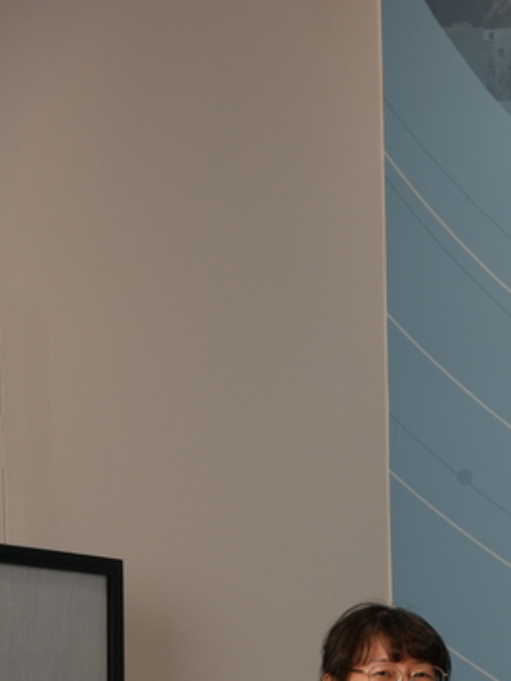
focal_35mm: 116
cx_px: 1205
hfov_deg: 10.9
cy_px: 797
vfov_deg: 16.3
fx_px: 2289
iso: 800
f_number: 4
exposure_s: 1/160
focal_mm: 34.1
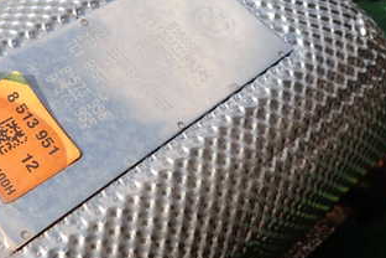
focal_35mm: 50
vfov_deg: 26.7
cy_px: 69
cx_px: 121
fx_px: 536
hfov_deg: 39.0
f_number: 8
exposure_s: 1/125
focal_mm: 4.5
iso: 100
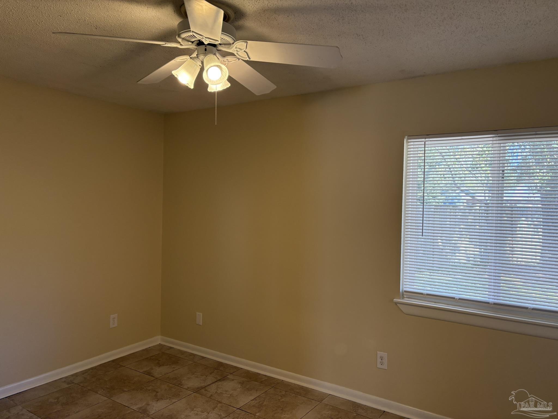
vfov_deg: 53.1
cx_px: 279
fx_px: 419
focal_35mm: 26
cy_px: 210
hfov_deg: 67.3
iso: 125
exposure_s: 1/155
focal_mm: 5.96
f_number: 1.6
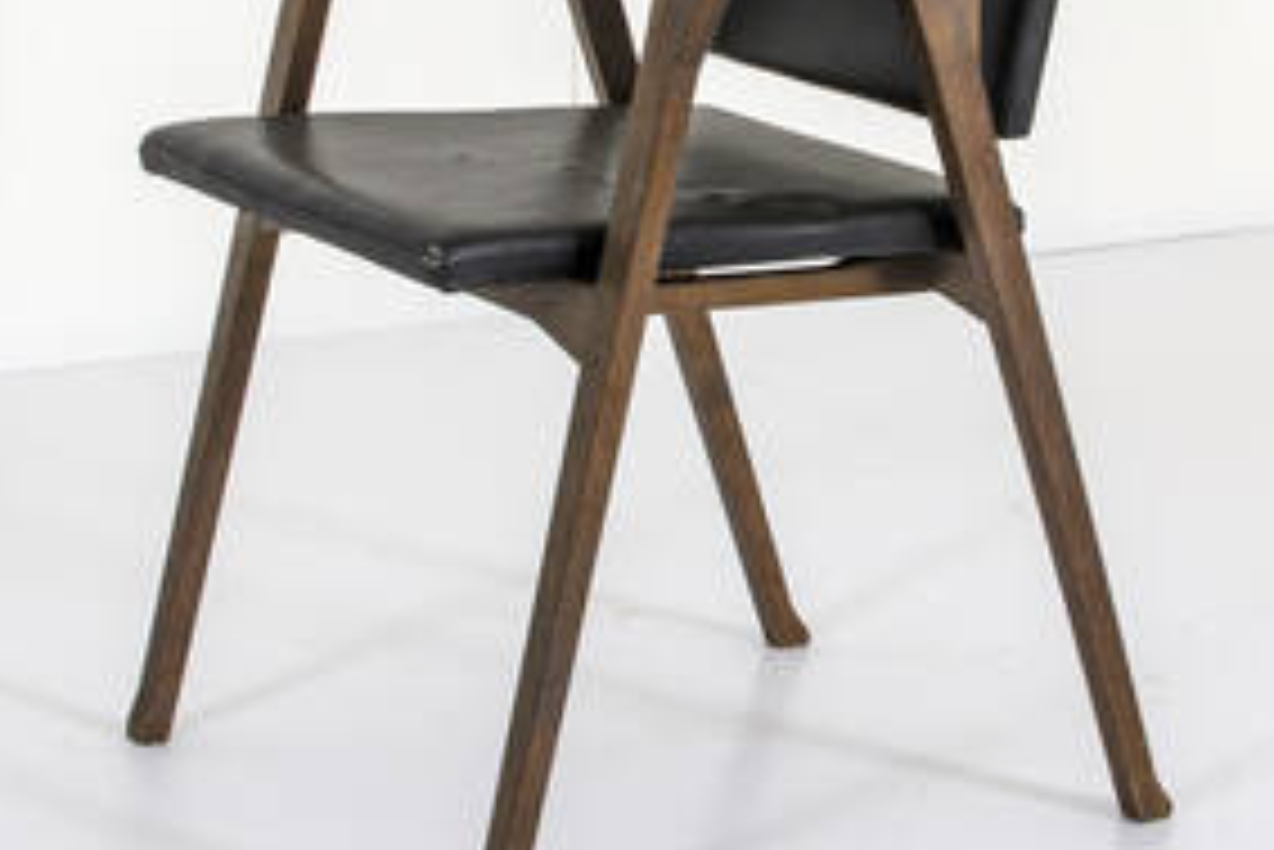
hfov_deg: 15.4
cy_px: 164
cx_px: 675
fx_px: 4718
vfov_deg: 10.3
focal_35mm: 133
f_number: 18
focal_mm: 35
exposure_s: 1/160
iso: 100
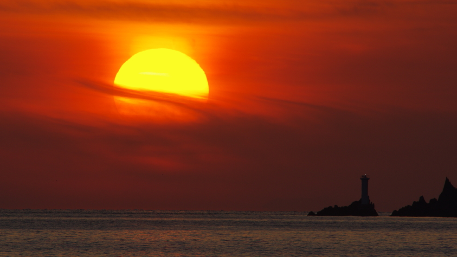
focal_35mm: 816
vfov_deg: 1.5
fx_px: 9888
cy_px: 100
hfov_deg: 2.6
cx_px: 220
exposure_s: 1/320
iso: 100
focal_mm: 500
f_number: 13
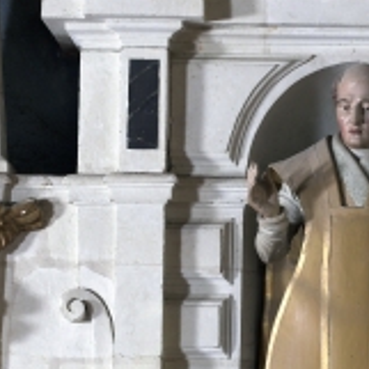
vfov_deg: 9.6
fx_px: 2199
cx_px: 359
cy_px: 273
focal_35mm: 182
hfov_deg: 9.5
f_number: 10
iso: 100
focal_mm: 45
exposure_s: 1/40
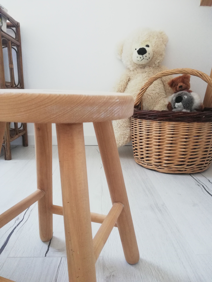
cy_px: 141
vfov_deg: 67.3
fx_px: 212
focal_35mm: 26
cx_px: 106
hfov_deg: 53.1
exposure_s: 1/33.3
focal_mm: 3.81
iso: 250
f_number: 2.2
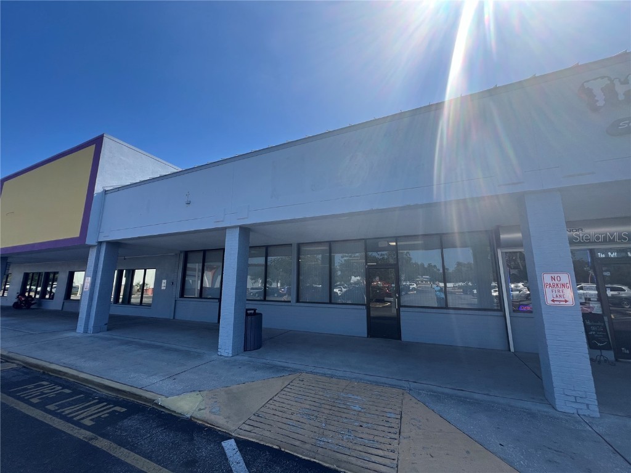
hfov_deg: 106.2
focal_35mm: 13
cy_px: 236
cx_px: 316
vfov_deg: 89.9
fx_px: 237
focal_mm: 1.57
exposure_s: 1/935
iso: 32
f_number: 1.8
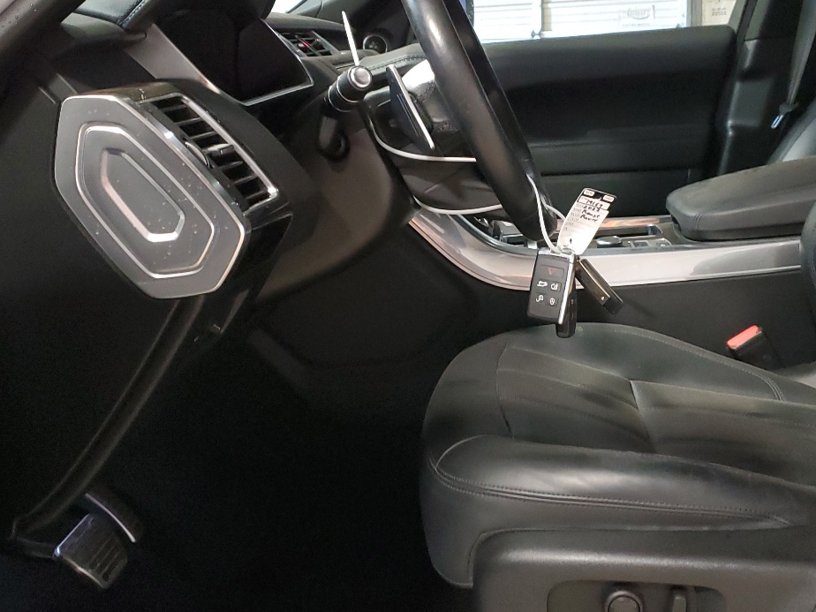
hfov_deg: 42.0
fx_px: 1061
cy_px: 251
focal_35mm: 45
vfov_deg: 32.1
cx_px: 467
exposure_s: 1/30
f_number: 1.5
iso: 332
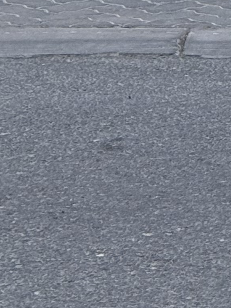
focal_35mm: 252
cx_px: 437
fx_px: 2242
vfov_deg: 7.4
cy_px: -379
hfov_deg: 5.8
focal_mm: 6.76
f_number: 1.78
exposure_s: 1/145
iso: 50
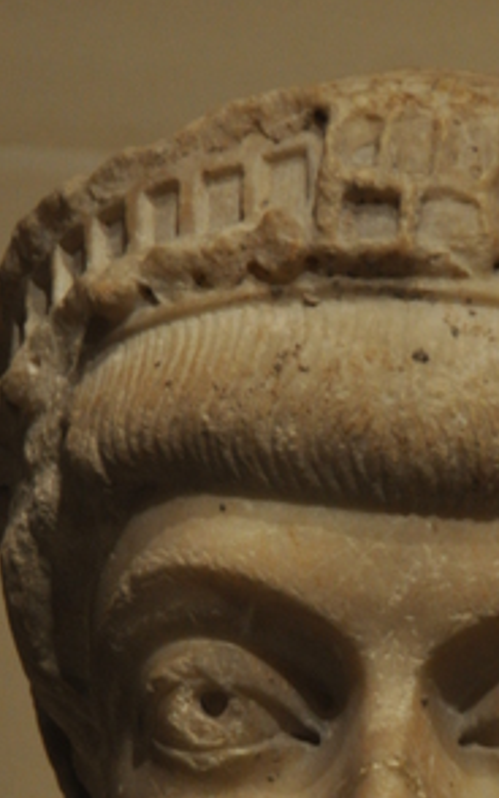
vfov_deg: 5.8
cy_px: 670
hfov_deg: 3.6
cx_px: 422
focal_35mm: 361
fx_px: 7851
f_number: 5.3
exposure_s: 1/20
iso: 800
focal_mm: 105
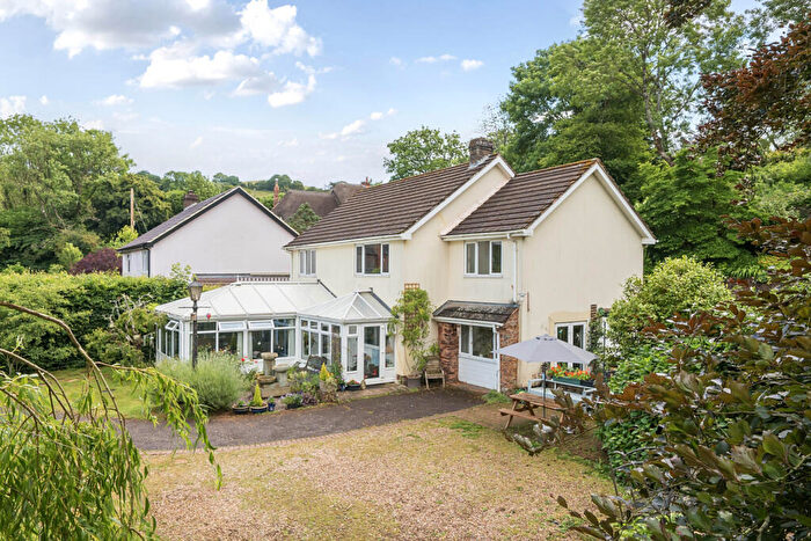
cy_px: 270
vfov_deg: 57.2
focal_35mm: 22
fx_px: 496
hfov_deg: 78.6
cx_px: 406
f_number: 8
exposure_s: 1/250
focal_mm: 15
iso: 400
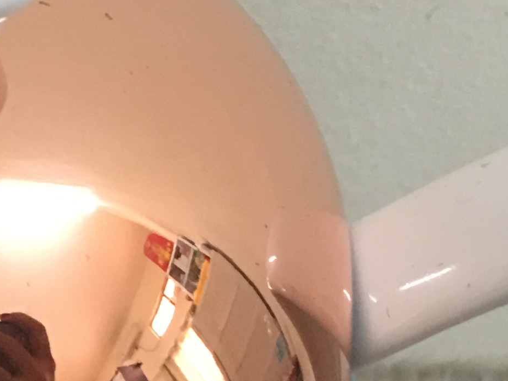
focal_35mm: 126
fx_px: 1849
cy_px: 564
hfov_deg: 14.5
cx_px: -261
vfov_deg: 11.3
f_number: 2.2
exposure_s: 1/17
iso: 100
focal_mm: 4.15
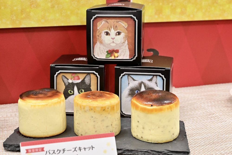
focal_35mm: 60
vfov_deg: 22.6
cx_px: 116
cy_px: 78
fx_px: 387
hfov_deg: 33.4
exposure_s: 1/125
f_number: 10
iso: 6400
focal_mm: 60
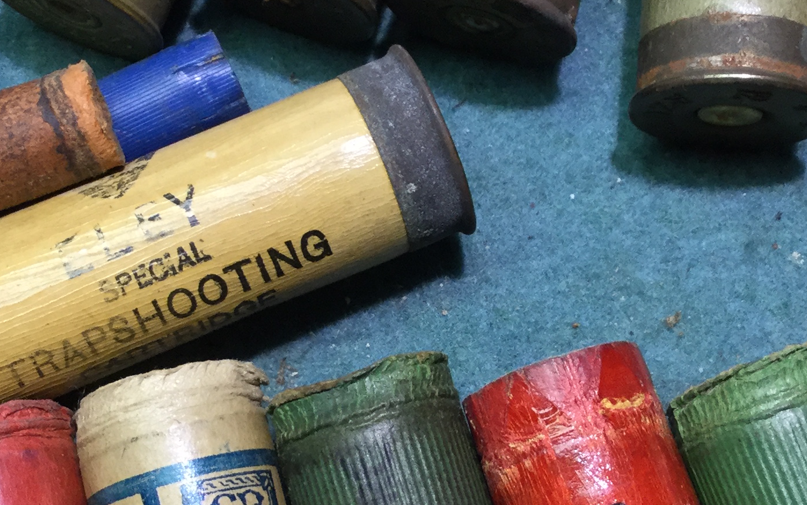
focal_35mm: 77
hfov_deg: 26.8
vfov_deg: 16.9
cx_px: 421
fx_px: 1694
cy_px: 315
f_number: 2.4
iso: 40
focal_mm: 3.3
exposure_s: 1/33
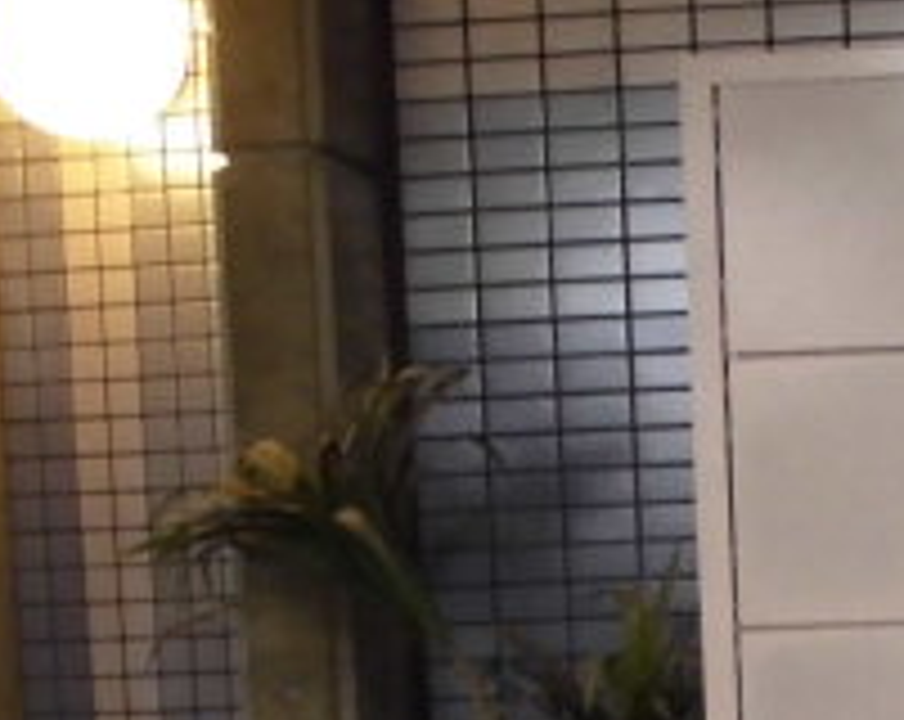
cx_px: 1102
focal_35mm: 81
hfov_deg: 21.8
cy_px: 747
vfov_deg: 18.3
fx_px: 2163
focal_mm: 4.6
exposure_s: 1/25
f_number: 3.5
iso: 400
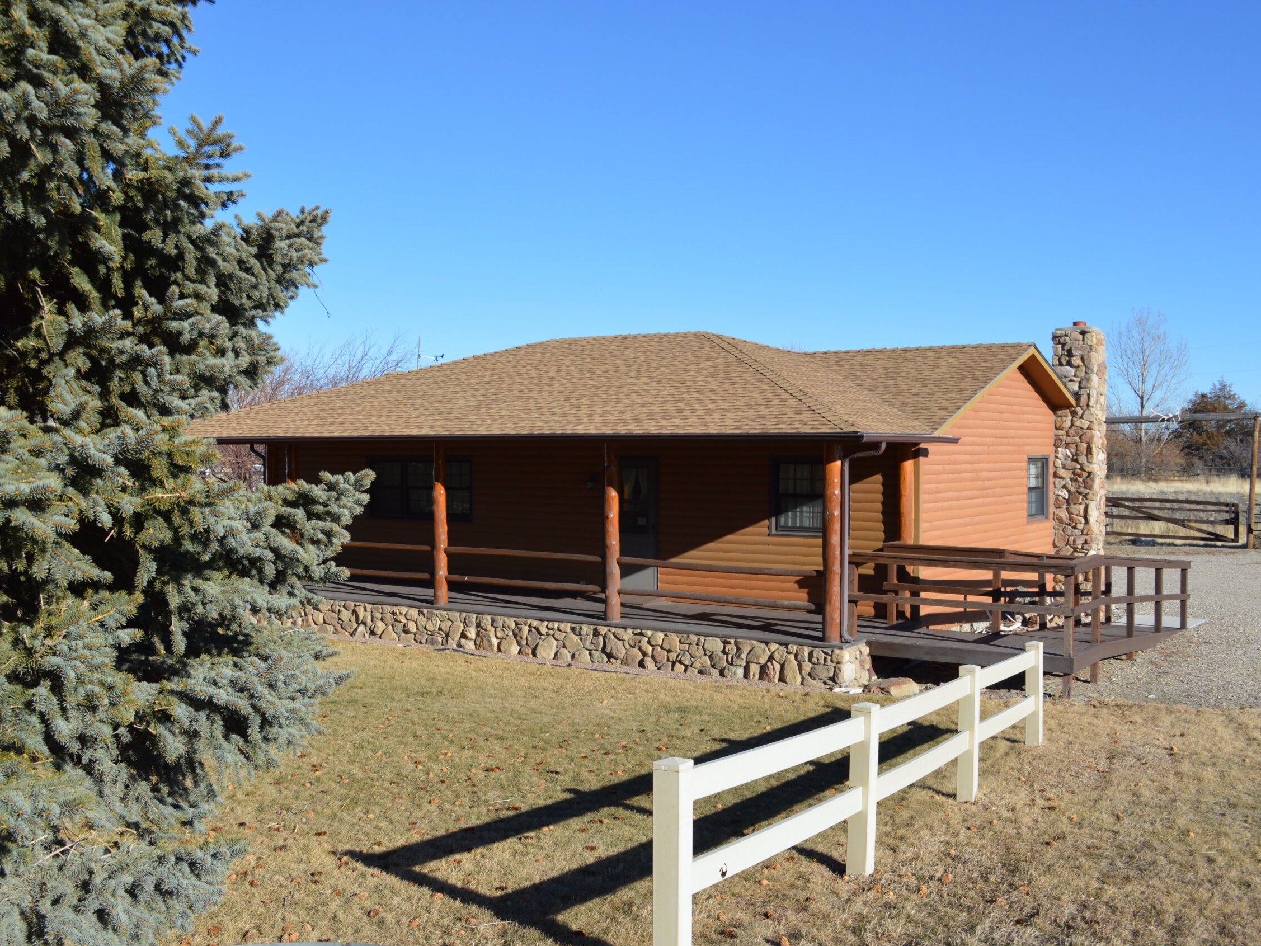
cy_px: 472
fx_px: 1312
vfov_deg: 39.7
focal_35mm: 36
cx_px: 584
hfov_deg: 51.3
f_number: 8
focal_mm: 22
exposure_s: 1/250
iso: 100
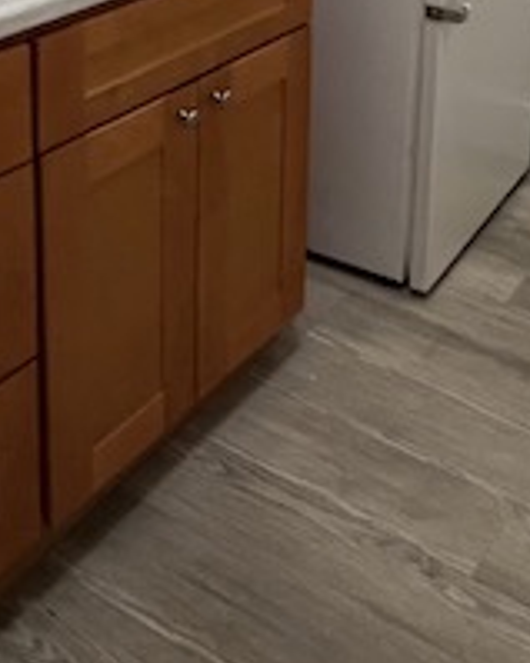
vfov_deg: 30.2
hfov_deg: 28.3
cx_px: 493
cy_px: -167
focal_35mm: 51
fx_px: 1001
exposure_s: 1/60
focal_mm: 1.57
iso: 400
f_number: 1.8
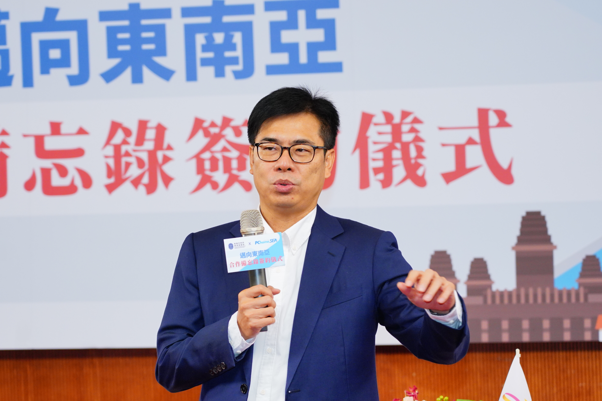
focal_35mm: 157
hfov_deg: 13.1
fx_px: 2625
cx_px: 301
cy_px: 200
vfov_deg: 8.7
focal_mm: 105
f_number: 4.5
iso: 1600
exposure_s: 1/200
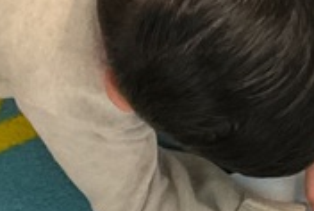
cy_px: 75
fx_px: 1529
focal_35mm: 175
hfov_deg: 11.4
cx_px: 421
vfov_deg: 7.9
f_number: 1.8
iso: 125
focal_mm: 3
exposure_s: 1/60
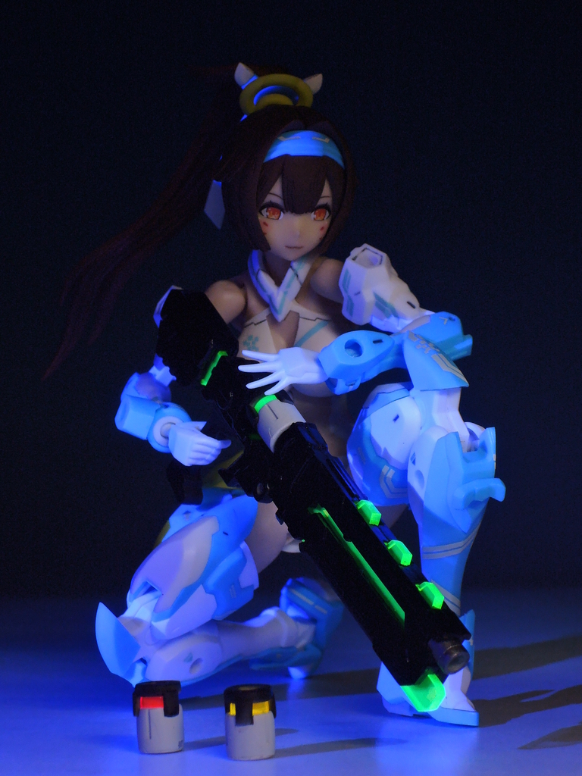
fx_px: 2354
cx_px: 291
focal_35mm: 105
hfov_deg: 14.1
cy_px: 388
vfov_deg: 18.7
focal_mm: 22.4
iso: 800
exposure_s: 1/4
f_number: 7.3
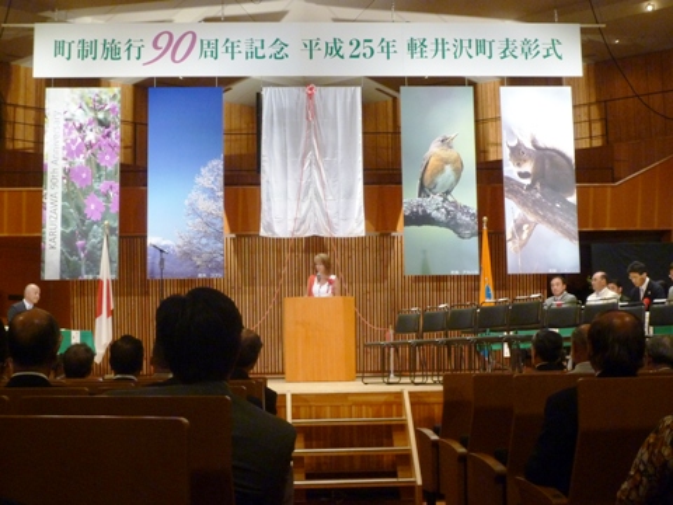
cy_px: 252
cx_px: 336
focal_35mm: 53
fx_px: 1030
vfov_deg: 27.5
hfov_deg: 36.2
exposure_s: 1/20
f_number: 4.3
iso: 400
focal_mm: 9.3
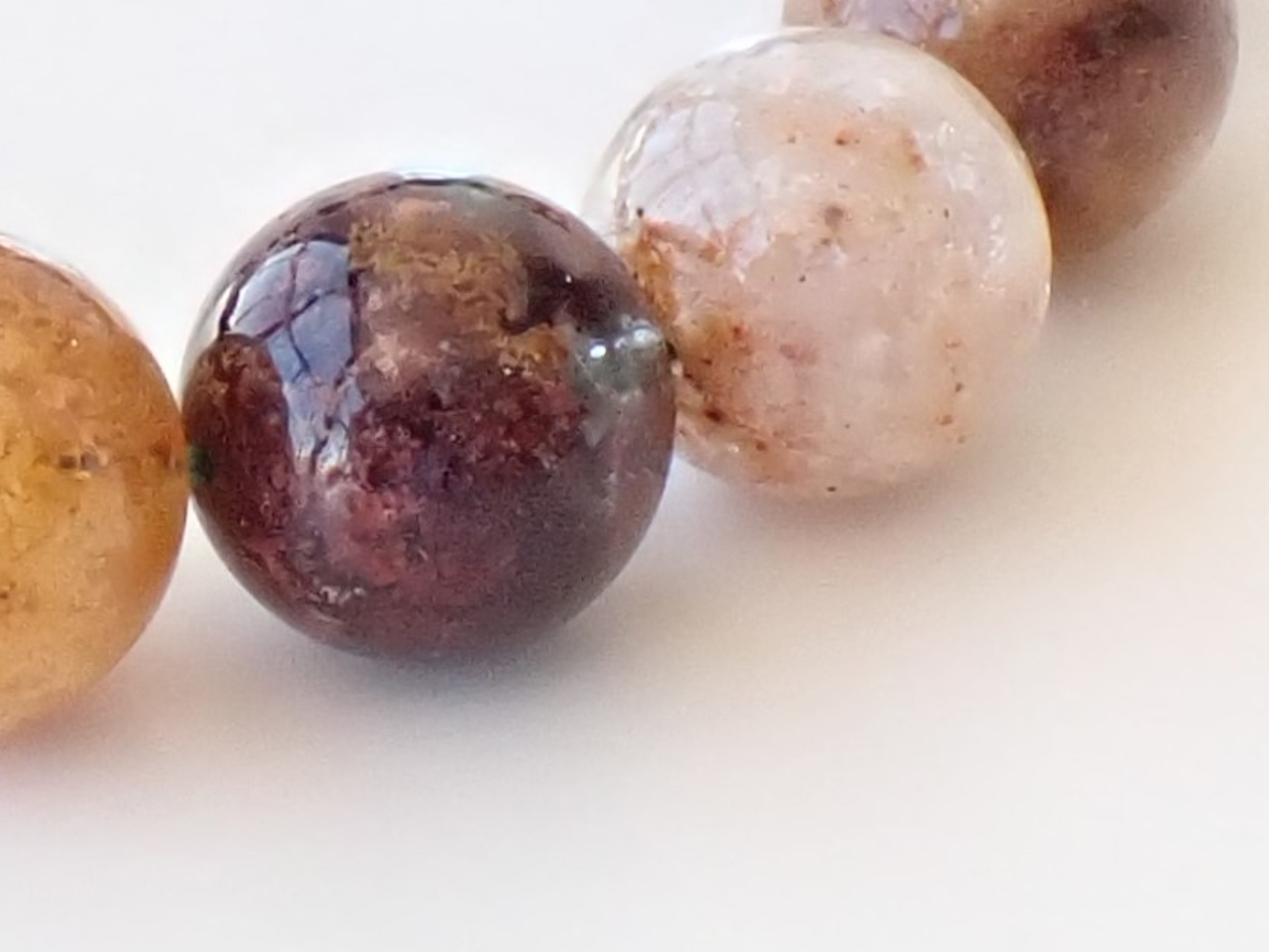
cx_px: -70
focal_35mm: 147
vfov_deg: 10.0
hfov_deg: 13.2
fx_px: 5389
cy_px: -77
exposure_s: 1/160
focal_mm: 6.83
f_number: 3.5
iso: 400
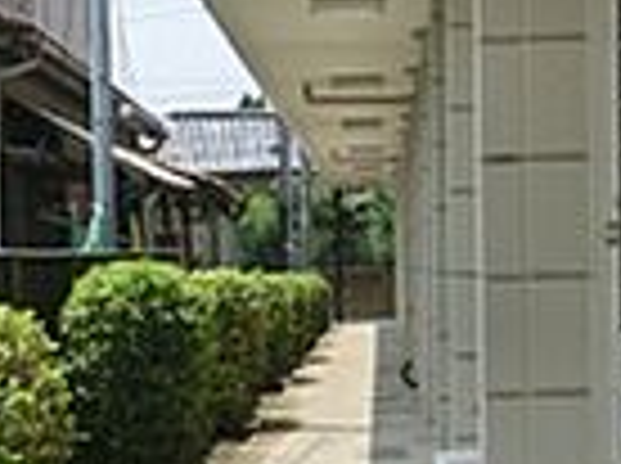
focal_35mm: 130
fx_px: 2328
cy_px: 455
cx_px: 288
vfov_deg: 11.3
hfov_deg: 15.2
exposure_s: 1/200
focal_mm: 5
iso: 80
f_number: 8.8
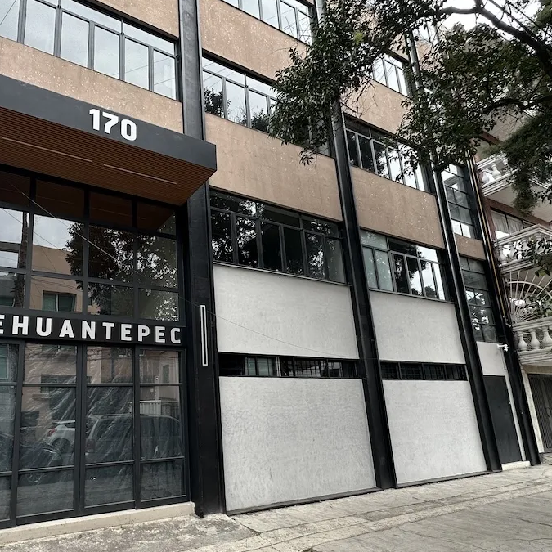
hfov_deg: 67.5
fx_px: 397
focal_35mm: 22
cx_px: 179
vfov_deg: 69.0
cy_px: 330
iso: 40
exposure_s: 1/183
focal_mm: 2.22
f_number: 2.2
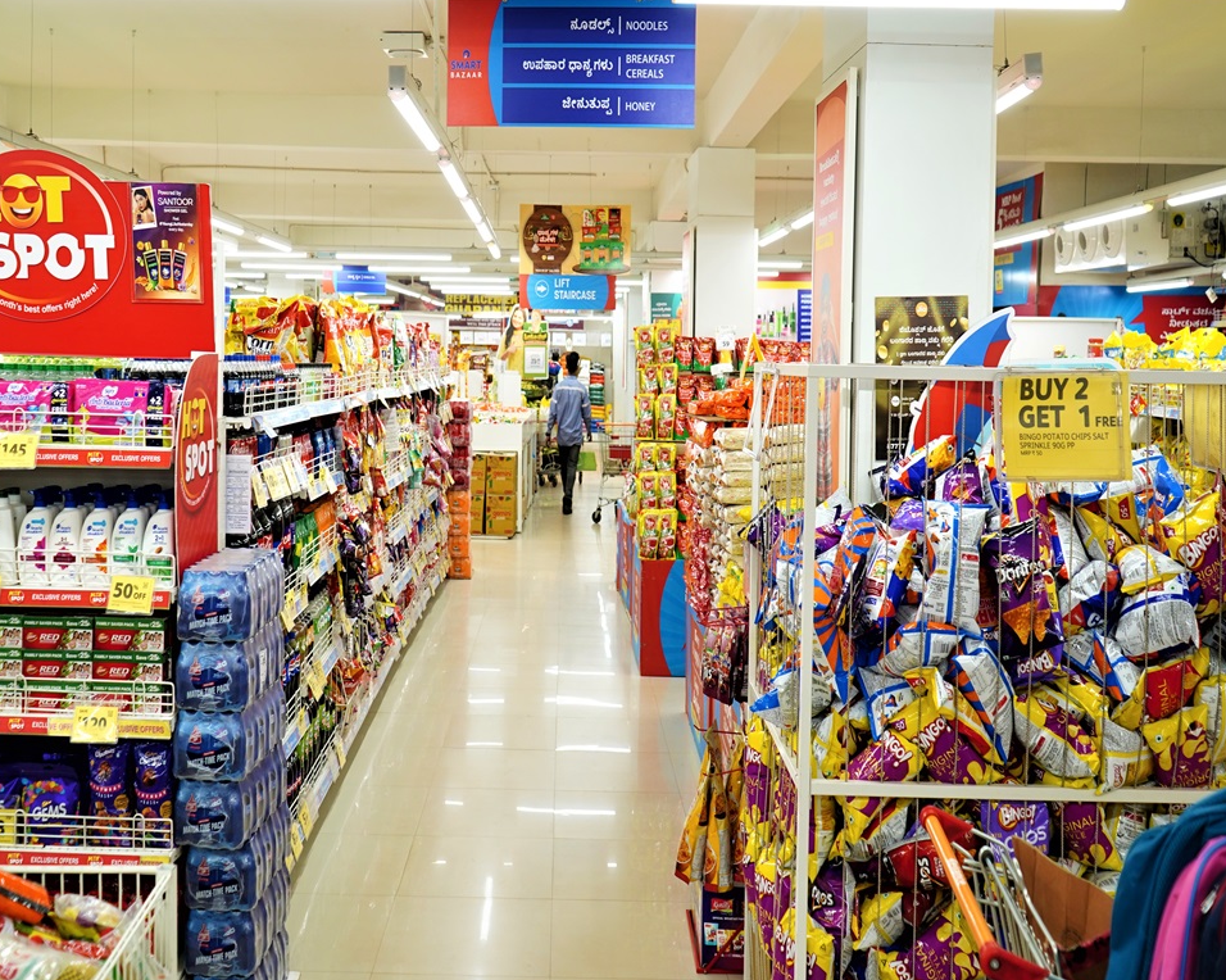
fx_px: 1197
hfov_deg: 54.1
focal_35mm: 33
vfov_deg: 44.5
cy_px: 499
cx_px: 545
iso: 500
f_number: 4
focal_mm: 28
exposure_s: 1/100
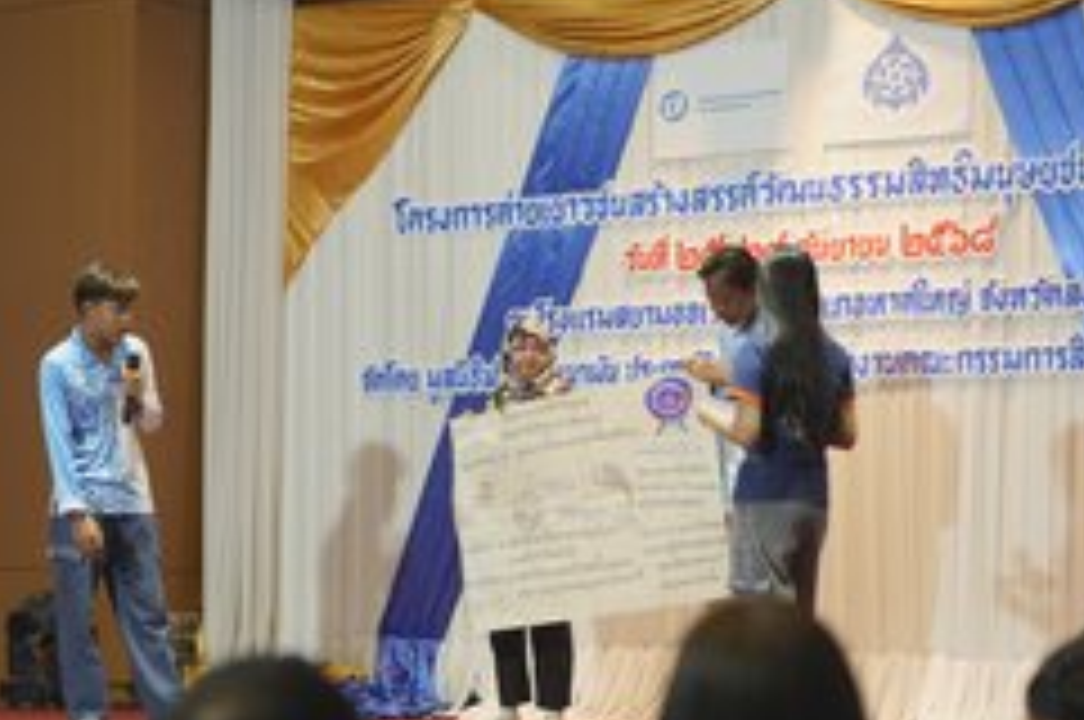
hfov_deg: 23.7
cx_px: 495
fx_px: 2586
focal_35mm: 86
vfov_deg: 15.7
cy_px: 567
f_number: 1.8
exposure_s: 1/200
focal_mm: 50
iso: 1000
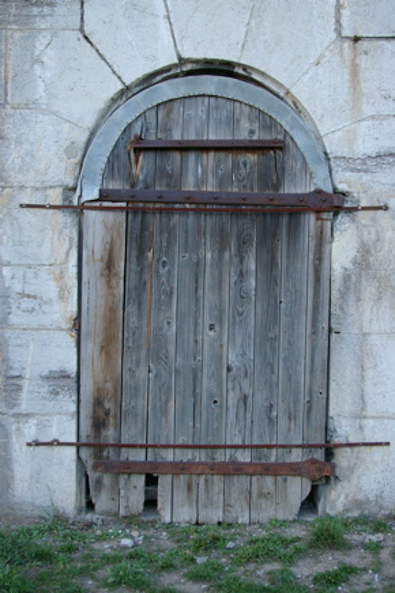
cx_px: 198
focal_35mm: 42
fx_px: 692
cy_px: 296
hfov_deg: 31.8
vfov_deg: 46.4
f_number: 4.5
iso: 400
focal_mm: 28
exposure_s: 1/90
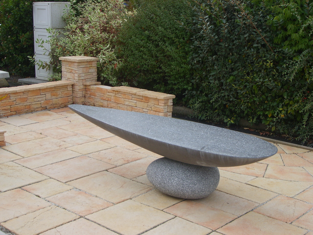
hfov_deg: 36.8
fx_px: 470
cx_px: 156
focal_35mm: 52
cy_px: 118
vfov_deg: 28.0
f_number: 3.3
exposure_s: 1/350
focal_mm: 8.7
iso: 50
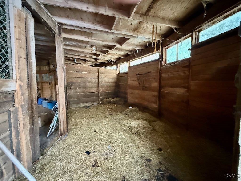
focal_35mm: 14
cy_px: 90
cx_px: 120
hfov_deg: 102.1
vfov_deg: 85.7
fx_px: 97
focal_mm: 2.22
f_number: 2.2
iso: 1600
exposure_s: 1/35
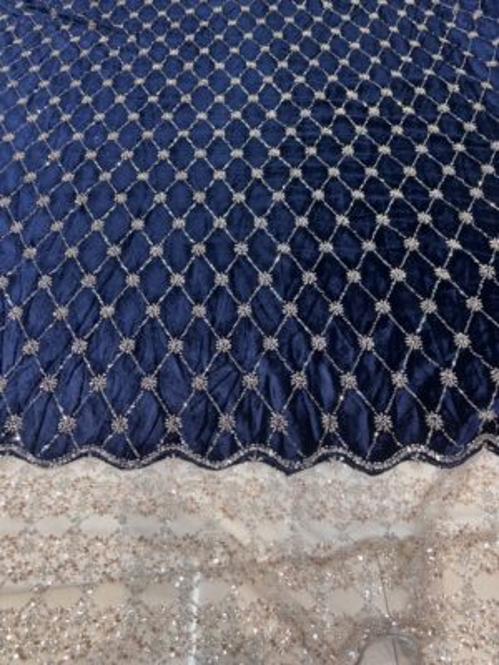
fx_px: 500
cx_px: 250
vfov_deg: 67.3
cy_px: 332
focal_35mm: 26
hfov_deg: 53.1
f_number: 1.6
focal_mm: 5.96
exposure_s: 1/100
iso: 64
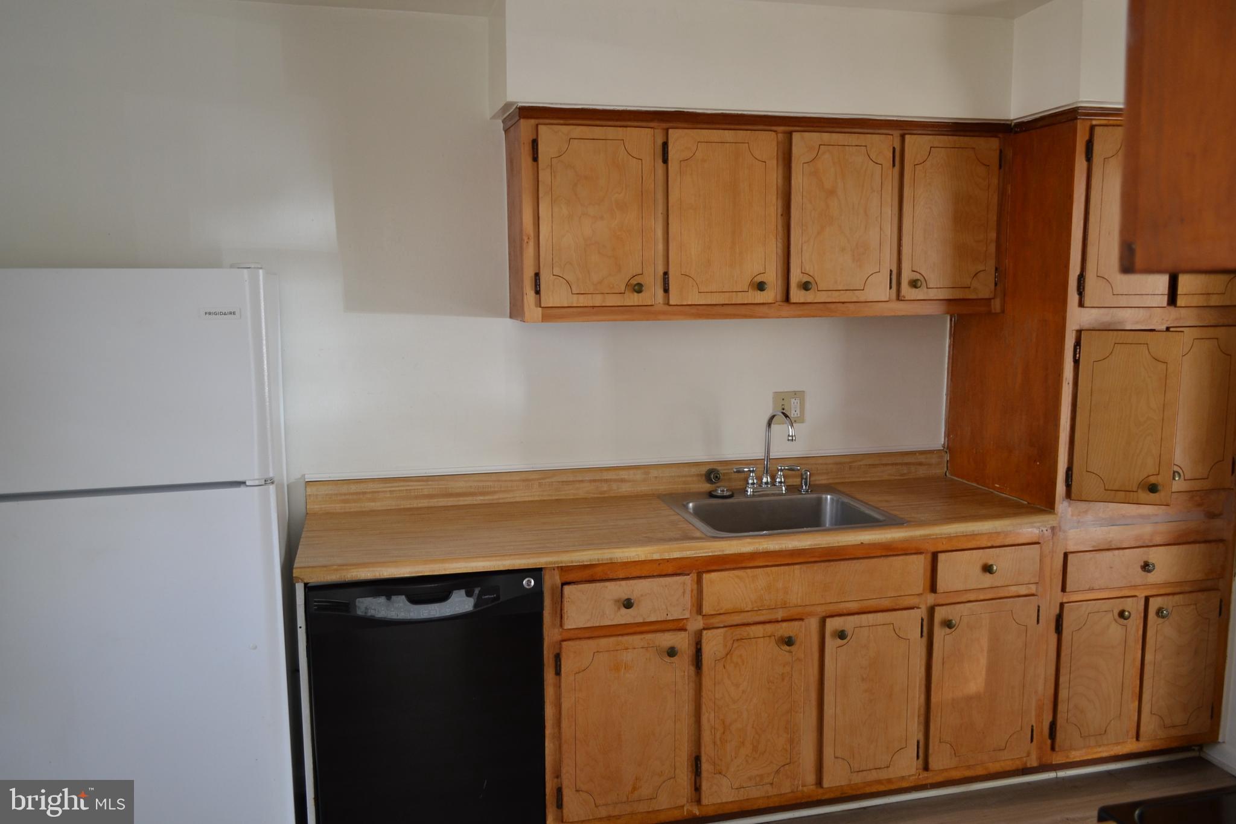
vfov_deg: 47.9
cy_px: 412
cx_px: 618
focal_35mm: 27
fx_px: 927
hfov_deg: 67.4
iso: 400
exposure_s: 1/50
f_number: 3.5
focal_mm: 18
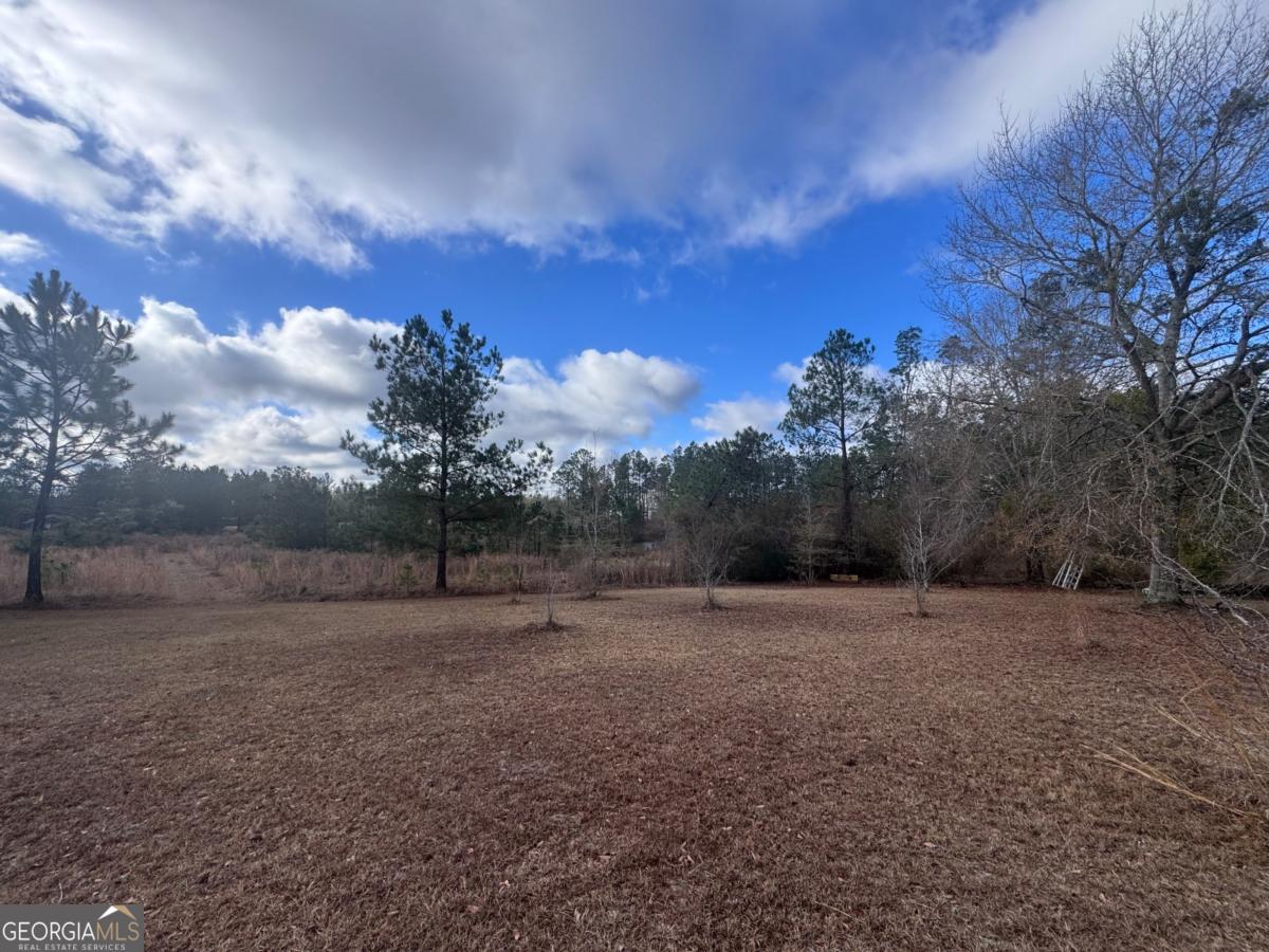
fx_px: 513
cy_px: 476
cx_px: 634
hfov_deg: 102.1
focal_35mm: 14
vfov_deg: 85.7
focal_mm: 2.22
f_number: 2.2
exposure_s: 1/1672
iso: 50
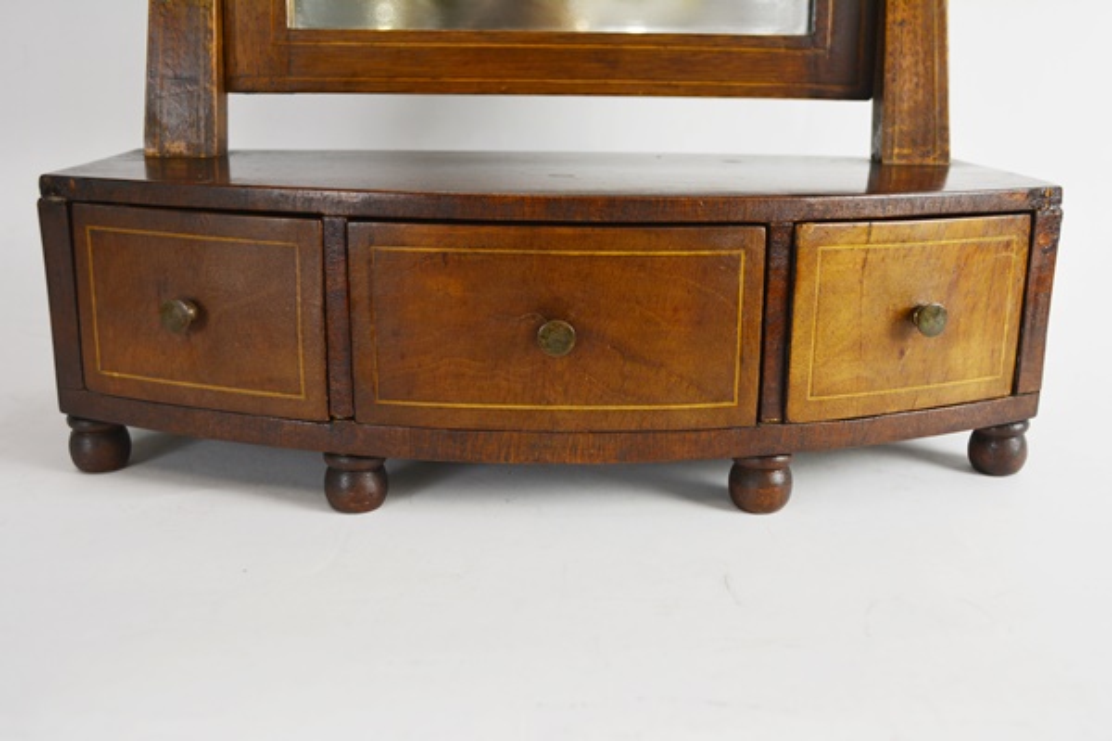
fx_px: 1205
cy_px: 370
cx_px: 556
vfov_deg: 34.2
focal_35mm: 39
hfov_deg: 49.6
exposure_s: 1/100
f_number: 5
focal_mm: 26
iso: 400
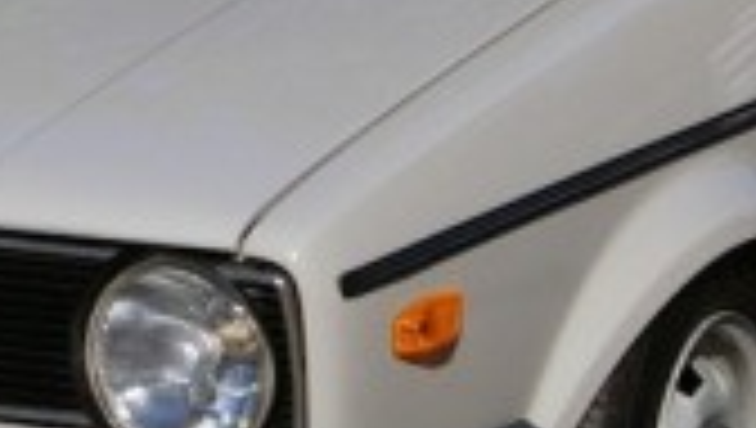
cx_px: 184
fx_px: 4947
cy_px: 7
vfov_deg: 4.9
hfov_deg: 8.7
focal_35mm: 246
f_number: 11
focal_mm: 33
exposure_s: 1/250
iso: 200
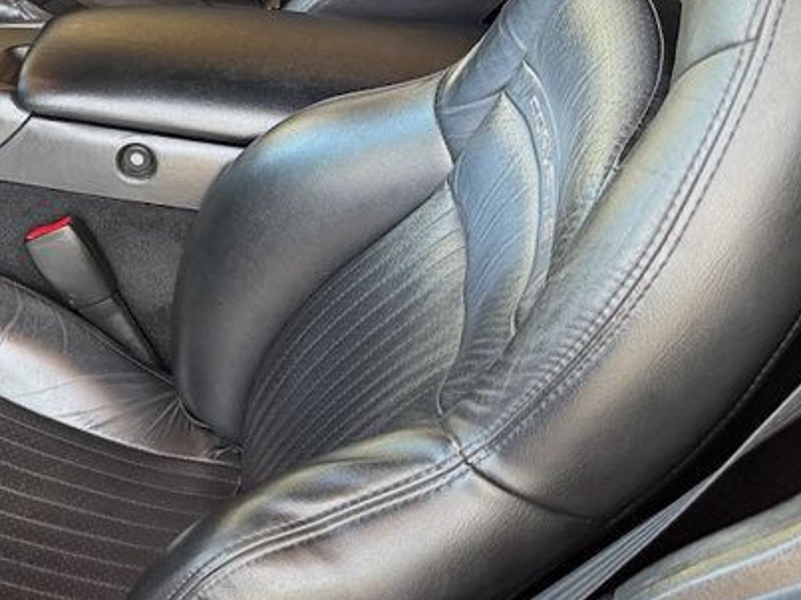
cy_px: 165
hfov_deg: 29.7
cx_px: 12
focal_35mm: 61
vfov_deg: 23.8
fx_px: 1411
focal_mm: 6.76
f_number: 1.78
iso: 200
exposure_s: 1/82
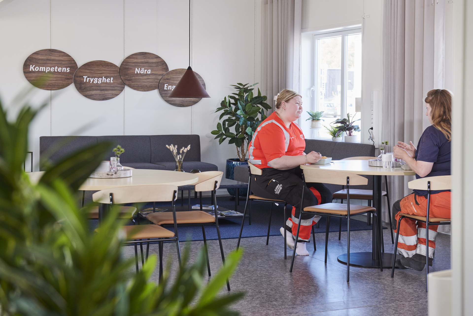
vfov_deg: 22.6
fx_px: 788
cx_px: 236
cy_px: 158
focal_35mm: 60
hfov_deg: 33.4
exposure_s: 1/80
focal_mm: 60
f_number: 5
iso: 640
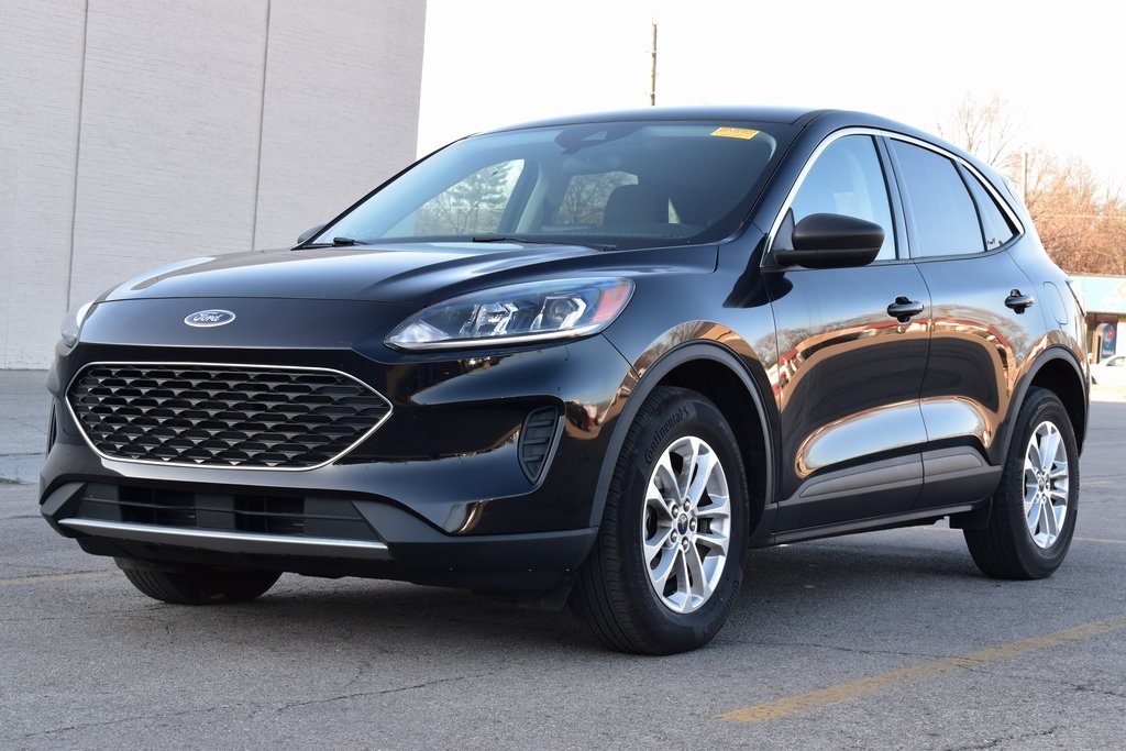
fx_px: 2158
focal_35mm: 69
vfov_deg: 19.7
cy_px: 376
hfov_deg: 29.2
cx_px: 563
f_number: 9
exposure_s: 1/80
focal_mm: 46
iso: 400
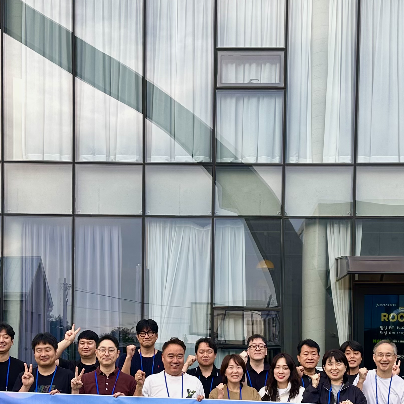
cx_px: 192
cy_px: 302
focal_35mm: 43
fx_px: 568
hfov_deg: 39.2
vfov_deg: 38.2
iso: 80
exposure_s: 1/489
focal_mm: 6.86
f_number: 1.78
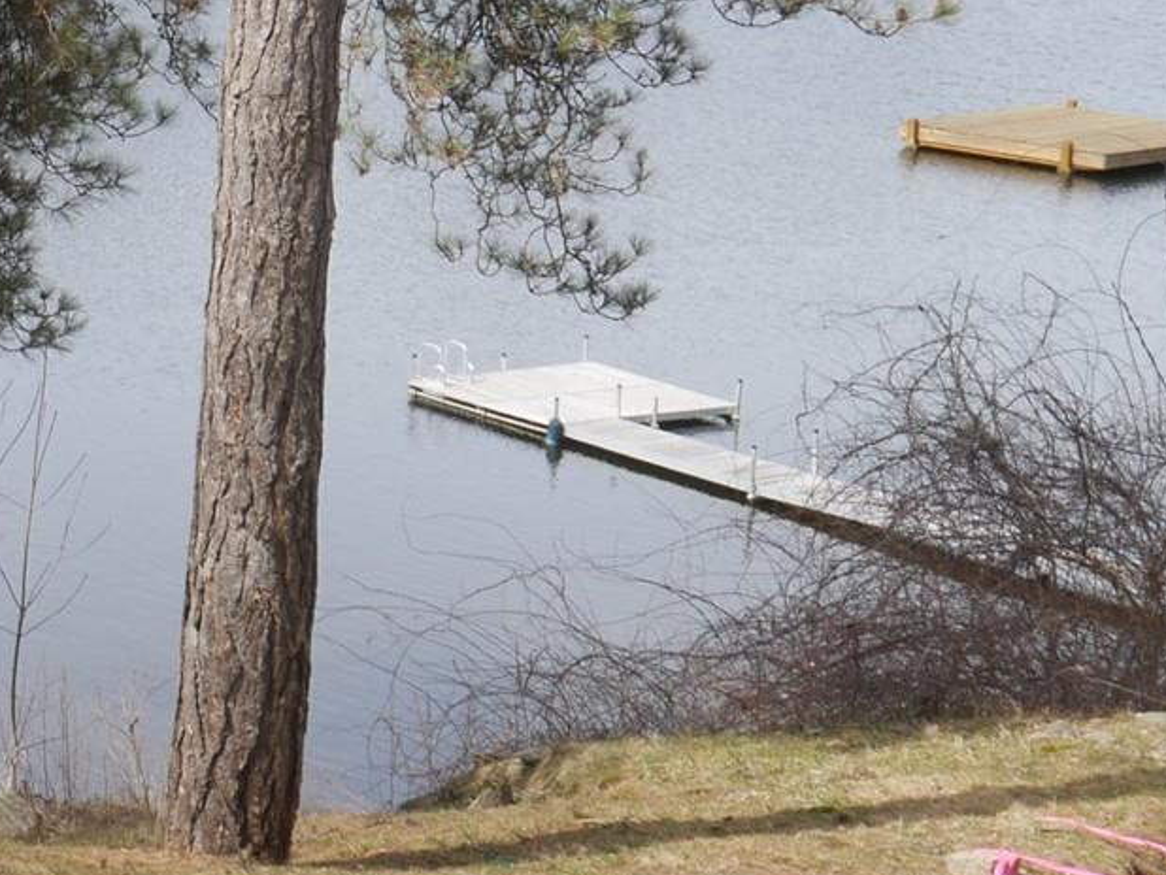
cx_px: -757
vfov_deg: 13.7
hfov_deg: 16.3
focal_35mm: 106
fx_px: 3572
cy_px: -32
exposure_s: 1/160
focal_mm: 16
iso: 250
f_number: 11
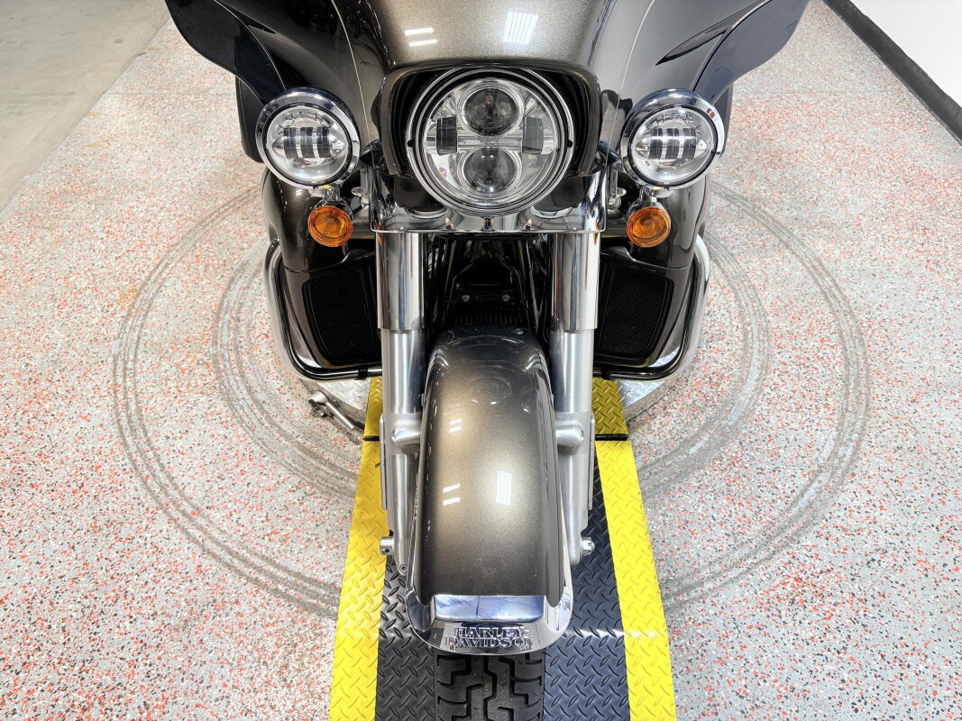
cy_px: 360
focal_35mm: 26
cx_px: 481
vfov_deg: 53.1
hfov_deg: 67.3
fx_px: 722
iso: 80
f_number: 1.6
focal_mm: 5.96
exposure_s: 1/120
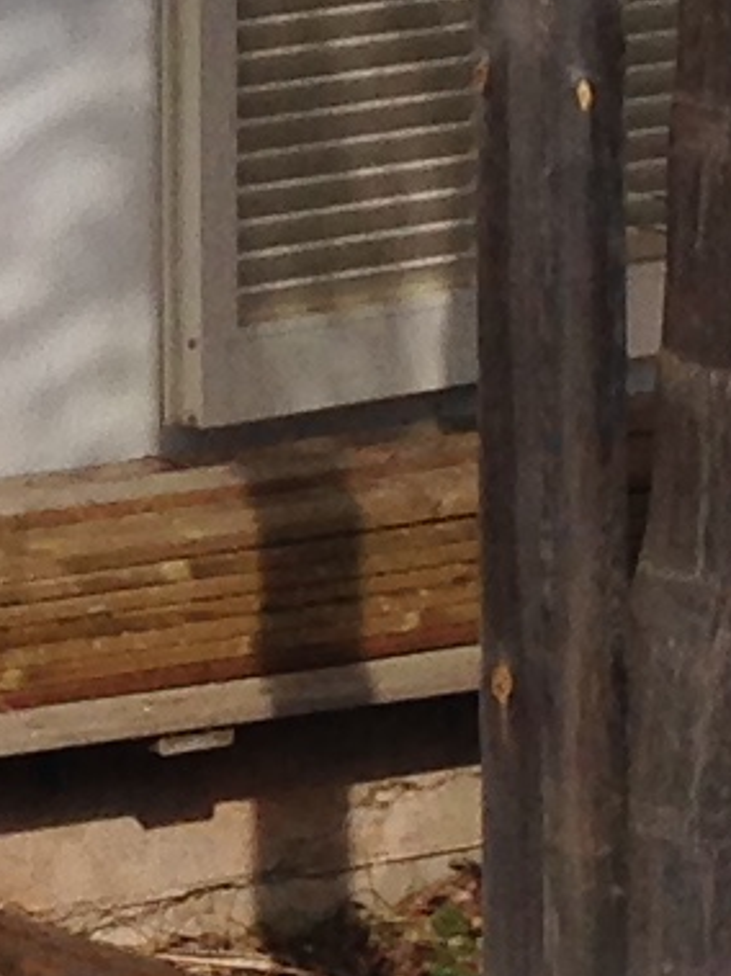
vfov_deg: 7.0
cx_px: -1251
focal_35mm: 284
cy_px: 196
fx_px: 8001
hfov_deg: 5.0
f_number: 2.4
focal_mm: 4.12
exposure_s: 1/2857
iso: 50
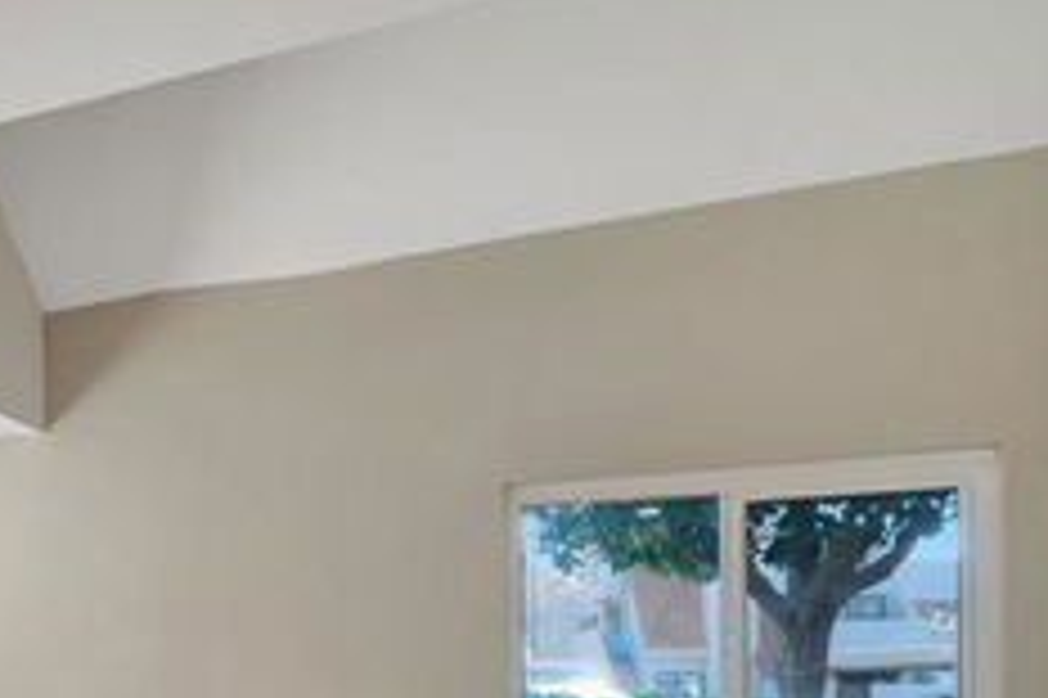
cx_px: 94
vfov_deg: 33.5
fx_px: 1048
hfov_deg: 47.4
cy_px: 707
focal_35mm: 36
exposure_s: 1/40
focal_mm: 17.5
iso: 400
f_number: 8
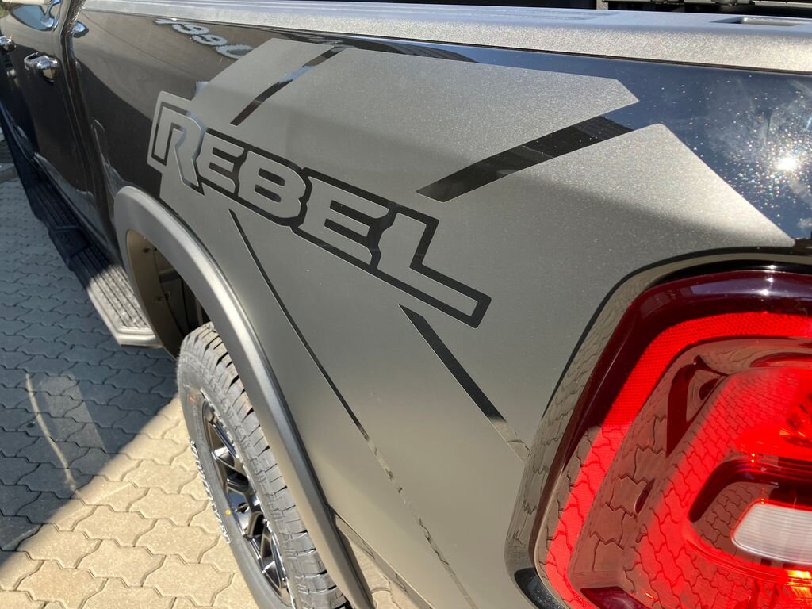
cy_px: 304
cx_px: 406
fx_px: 657
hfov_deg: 63.4
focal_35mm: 28
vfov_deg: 49.7
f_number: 1.8
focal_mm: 3.99
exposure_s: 1/261
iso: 32
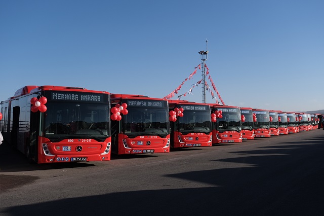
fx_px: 333
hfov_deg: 51.9
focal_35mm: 37
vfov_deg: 35.9
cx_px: 162
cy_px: 108
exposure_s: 1/1300
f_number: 4
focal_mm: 24.9
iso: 160
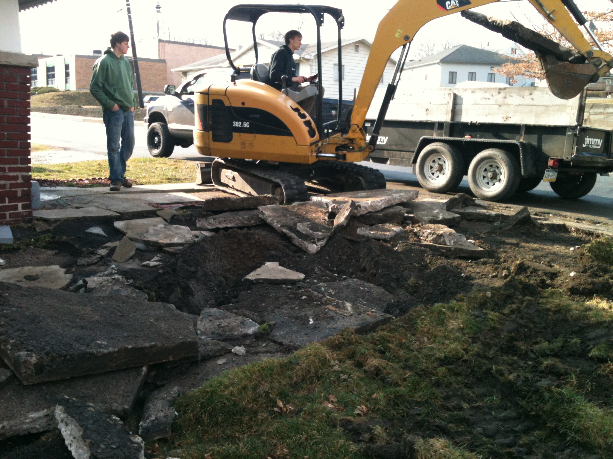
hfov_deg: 52.6
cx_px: 306
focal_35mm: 35
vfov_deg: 40.7
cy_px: 230
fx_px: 620
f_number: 2.8
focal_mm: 3.85
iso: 64
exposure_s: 1/303
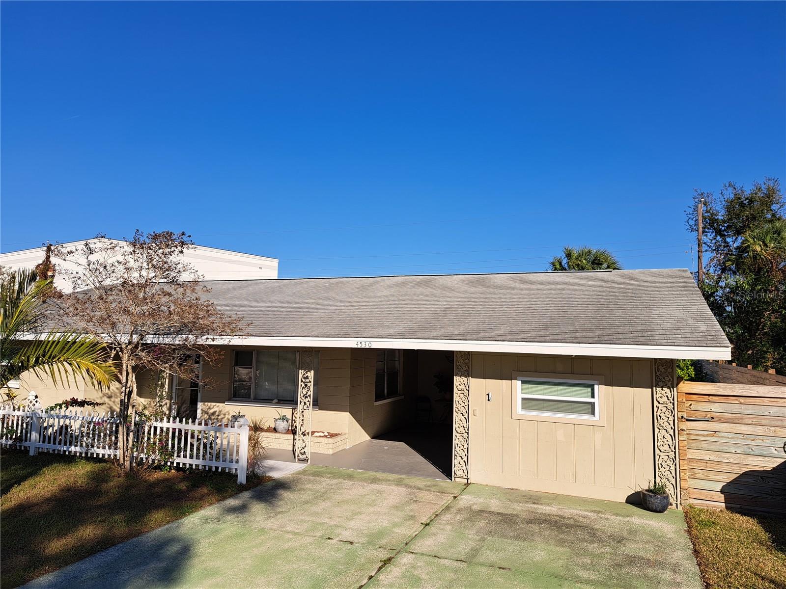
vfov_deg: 56.8
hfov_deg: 71.6
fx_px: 545
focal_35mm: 24
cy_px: 294
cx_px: 393
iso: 50
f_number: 1.8
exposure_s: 1/1385
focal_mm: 5.23
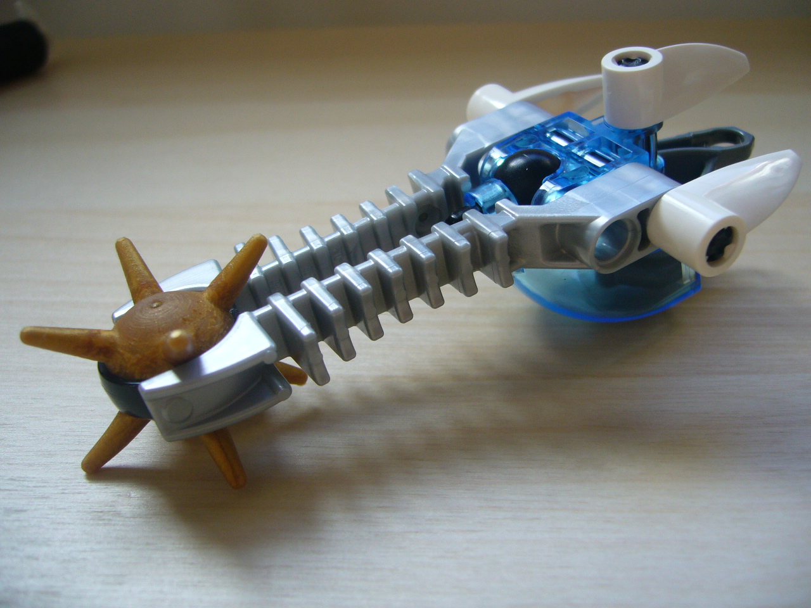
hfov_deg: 52.6
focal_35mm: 35
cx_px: 406
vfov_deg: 40.7
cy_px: 304
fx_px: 820
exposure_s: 1/100
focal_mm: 5.8
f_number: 2.8
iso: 100
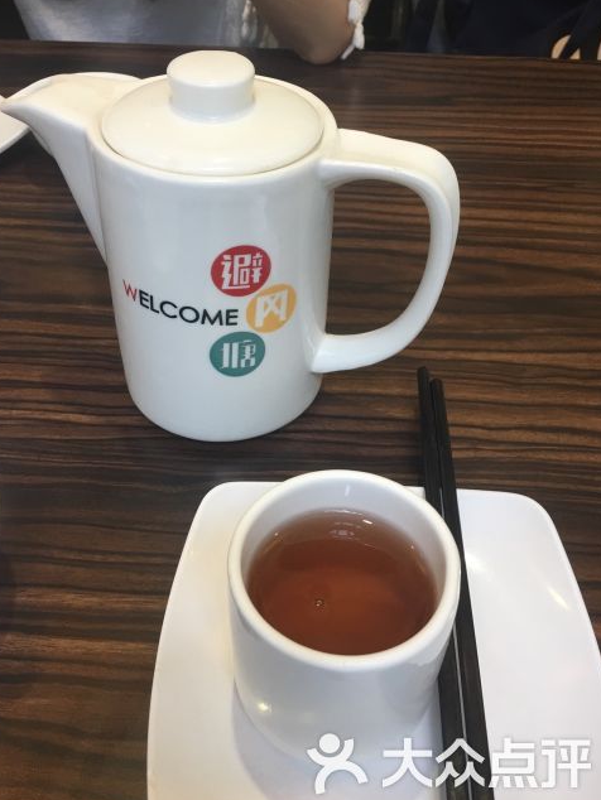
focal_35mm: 32
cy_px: 387
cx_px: 292
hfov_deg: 44.2
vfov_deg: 56.8
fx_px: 740
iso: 40
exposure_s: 1/33
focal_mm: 4.15
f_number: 2.2
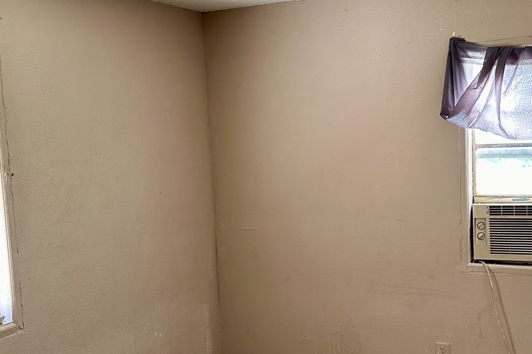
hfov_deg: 40.2
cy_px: 191
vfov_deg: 27.5
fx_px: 724
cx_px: 314
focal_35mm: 49
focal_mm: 6.86
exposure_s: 1/60
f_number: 1.78
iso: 320
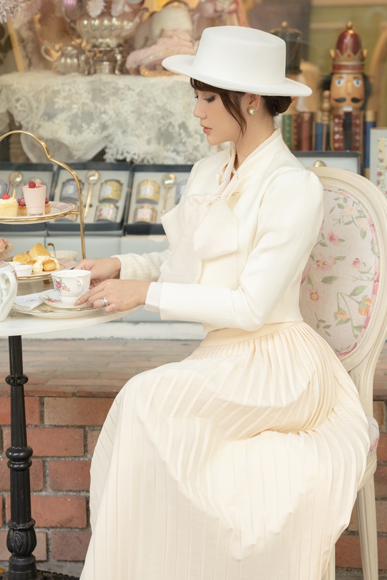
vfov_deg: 21.7
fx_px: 1515
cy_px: 298
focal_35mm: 94
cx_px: 199
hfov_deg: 14.6
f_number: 2.8
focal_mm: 61
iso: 500
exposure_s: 1/200
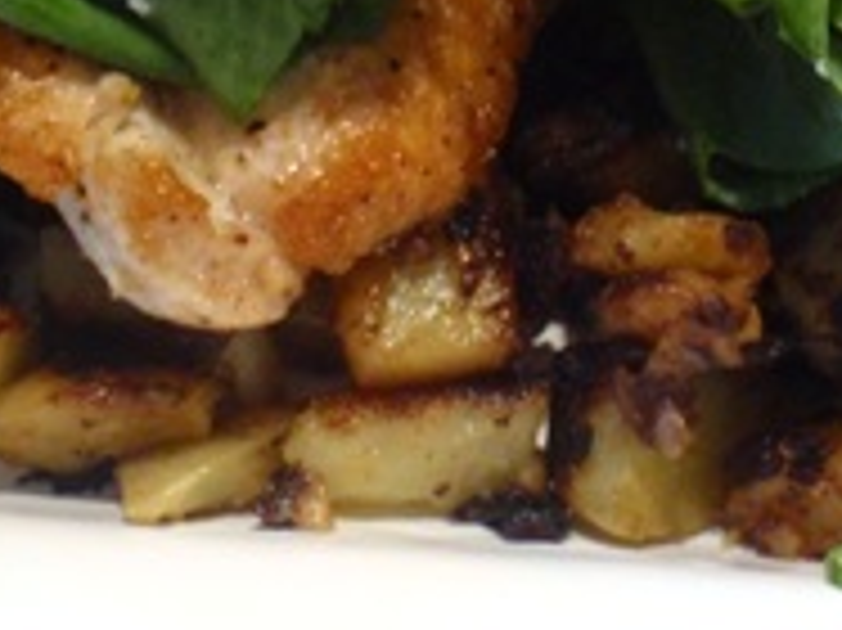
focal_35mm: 96
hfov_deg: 20.4
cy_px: -122
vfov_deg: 14.9
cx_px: 545
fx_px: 2334
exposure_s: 1/8
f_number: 3.9
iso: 200
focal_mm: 7.25
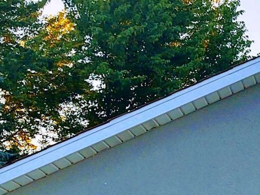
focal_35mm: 129
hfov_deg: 13.5
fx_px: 969
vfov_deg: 11.0
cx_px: 488
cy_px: 302
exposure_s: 1/890
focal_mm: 4.75
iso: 100
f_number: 1.7
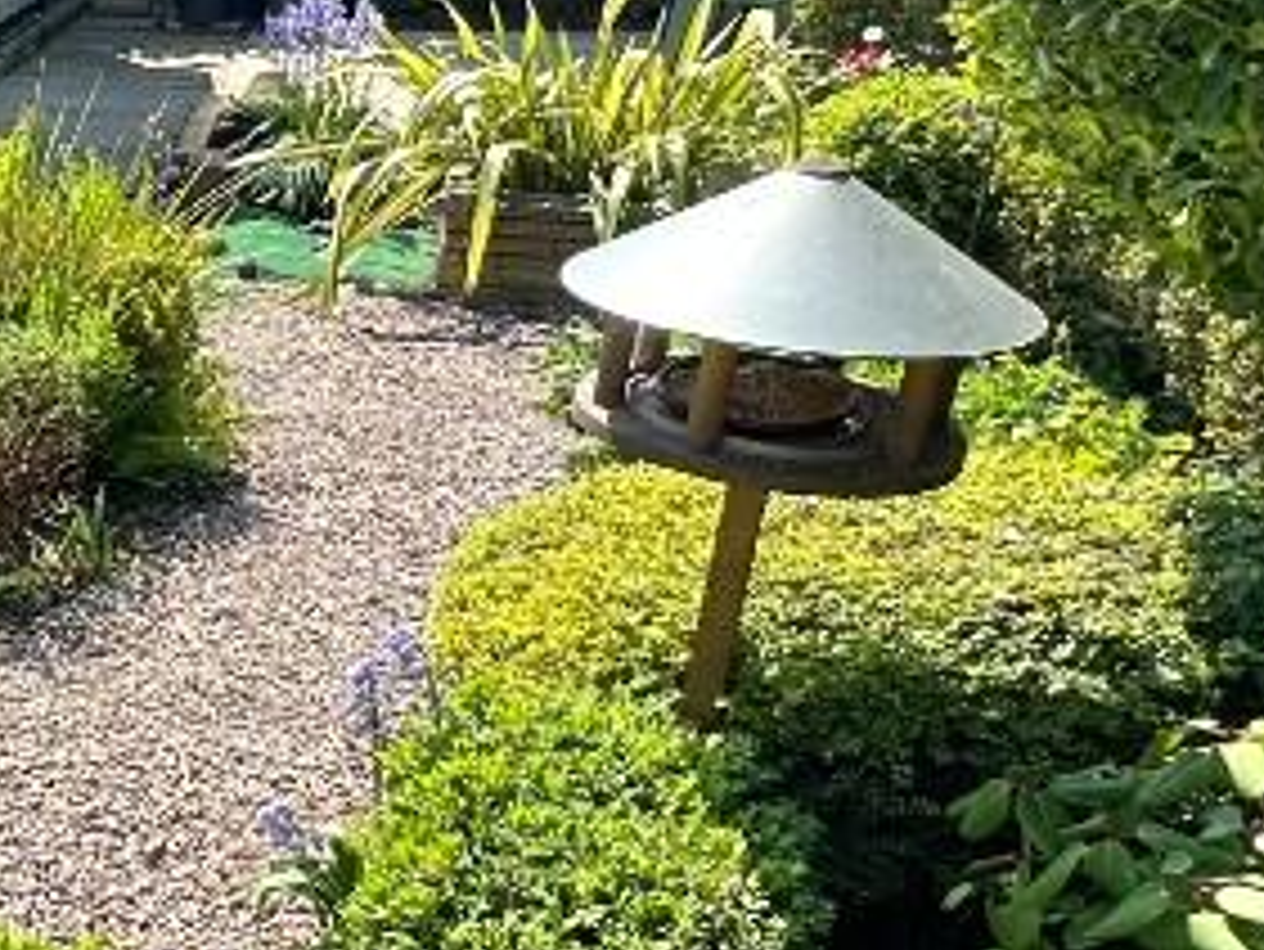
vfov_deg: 28.6
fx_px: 1863
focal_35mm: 51
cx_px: -463
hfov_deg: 28.9
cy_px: 419
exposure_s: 1/924
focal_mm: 2.22
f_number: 2.2
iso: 50
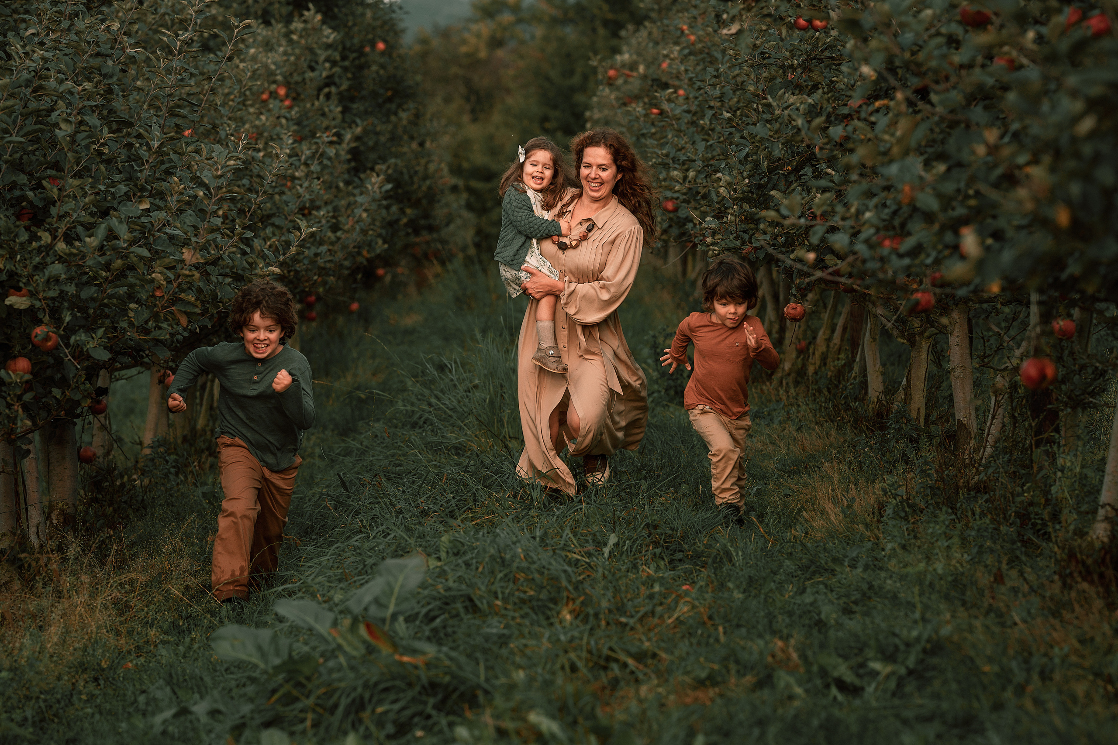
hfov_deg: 15.2
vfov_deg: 10.2
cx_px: 559
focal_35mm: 135
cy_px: 372
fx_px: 4192
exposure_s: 1/640
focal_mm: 135
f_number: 4
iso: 100
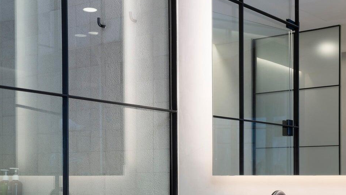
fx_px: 541
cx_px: 269
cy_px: 177
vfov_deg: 20.0
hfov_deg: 34.5
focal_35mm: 59
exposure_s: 1/30
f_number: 13
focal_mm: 35
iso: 160
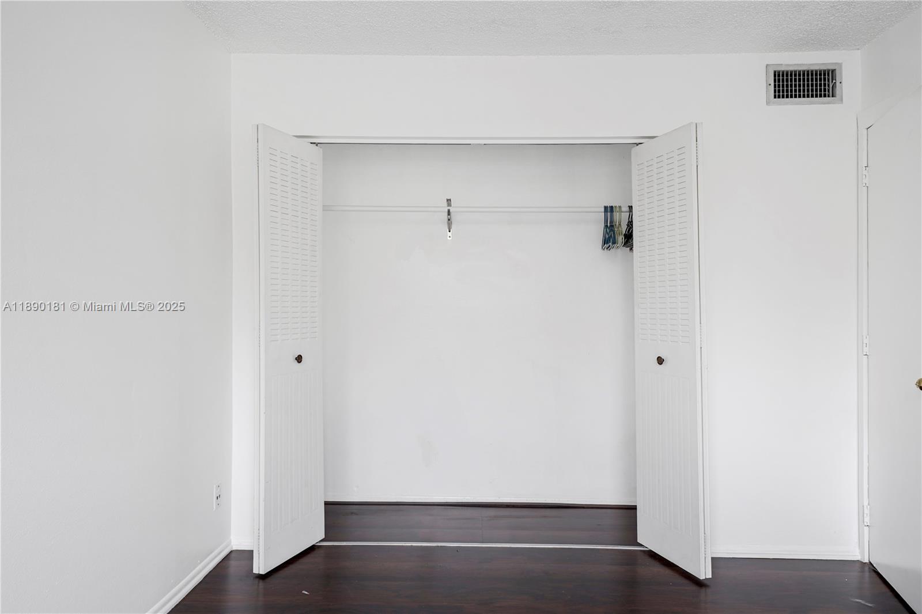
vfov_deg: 53.1
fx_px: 615
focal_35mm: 24
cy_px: 307
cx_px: 461
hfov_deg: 73.8
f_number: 8
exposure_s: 1/8
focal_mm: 24
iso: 200
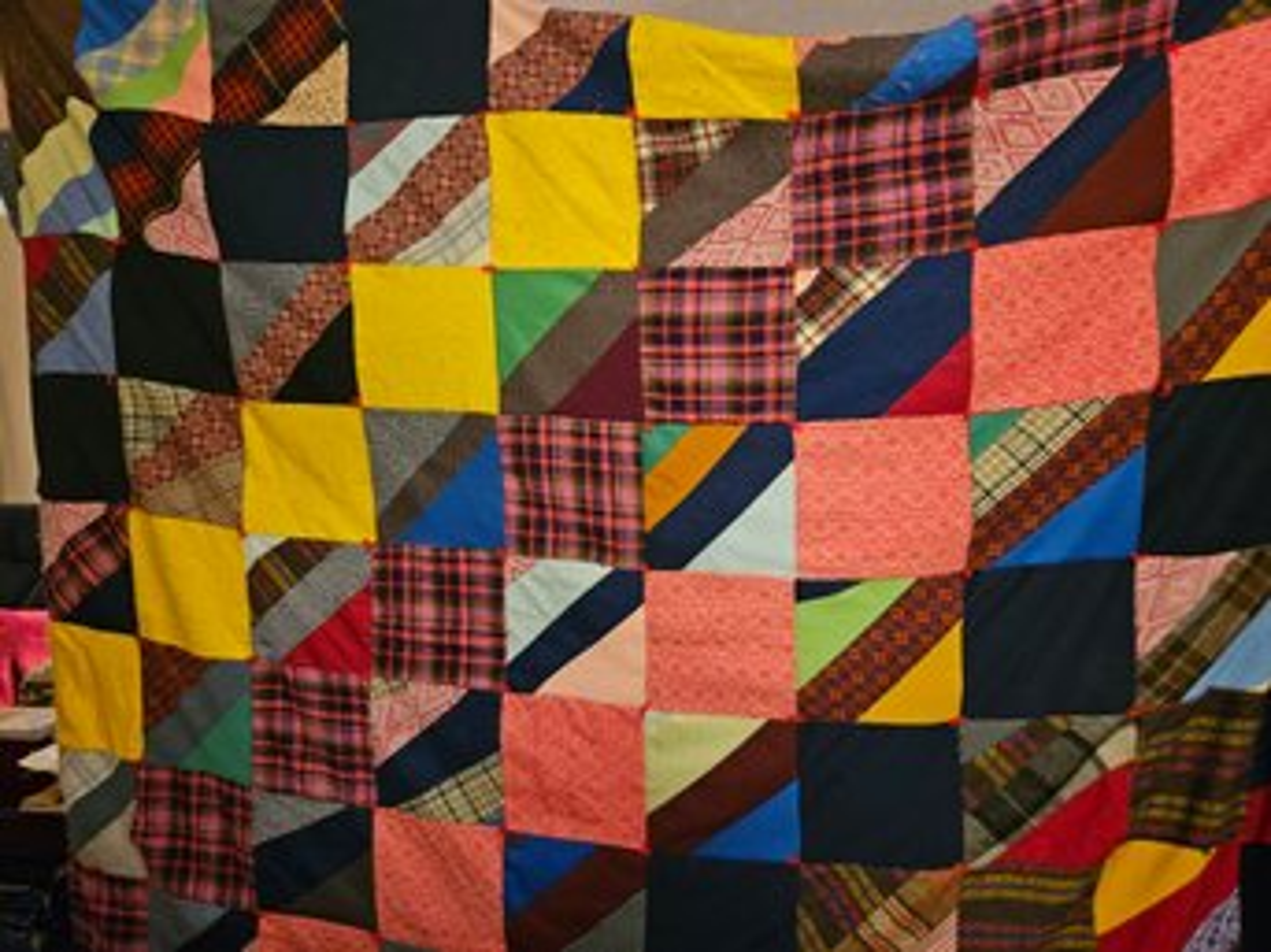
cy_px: 476
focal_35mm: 23
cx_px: 636
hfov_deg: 73.9
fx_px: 844
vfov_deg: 58.8
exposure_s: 1/24
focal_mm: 5.4
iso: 640
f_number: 1.8
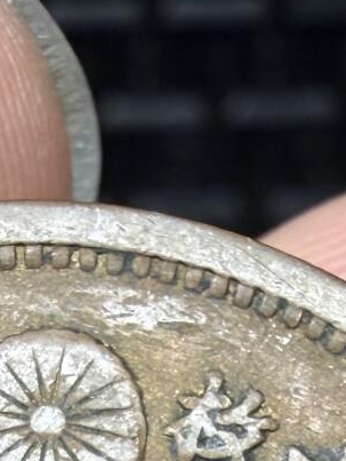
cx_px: -3
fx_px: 1544
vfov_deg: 14.2
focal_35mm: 116
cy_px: 924
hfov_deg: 12.6
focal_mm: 2.22
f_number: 2.2
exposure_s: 1/121
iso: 64
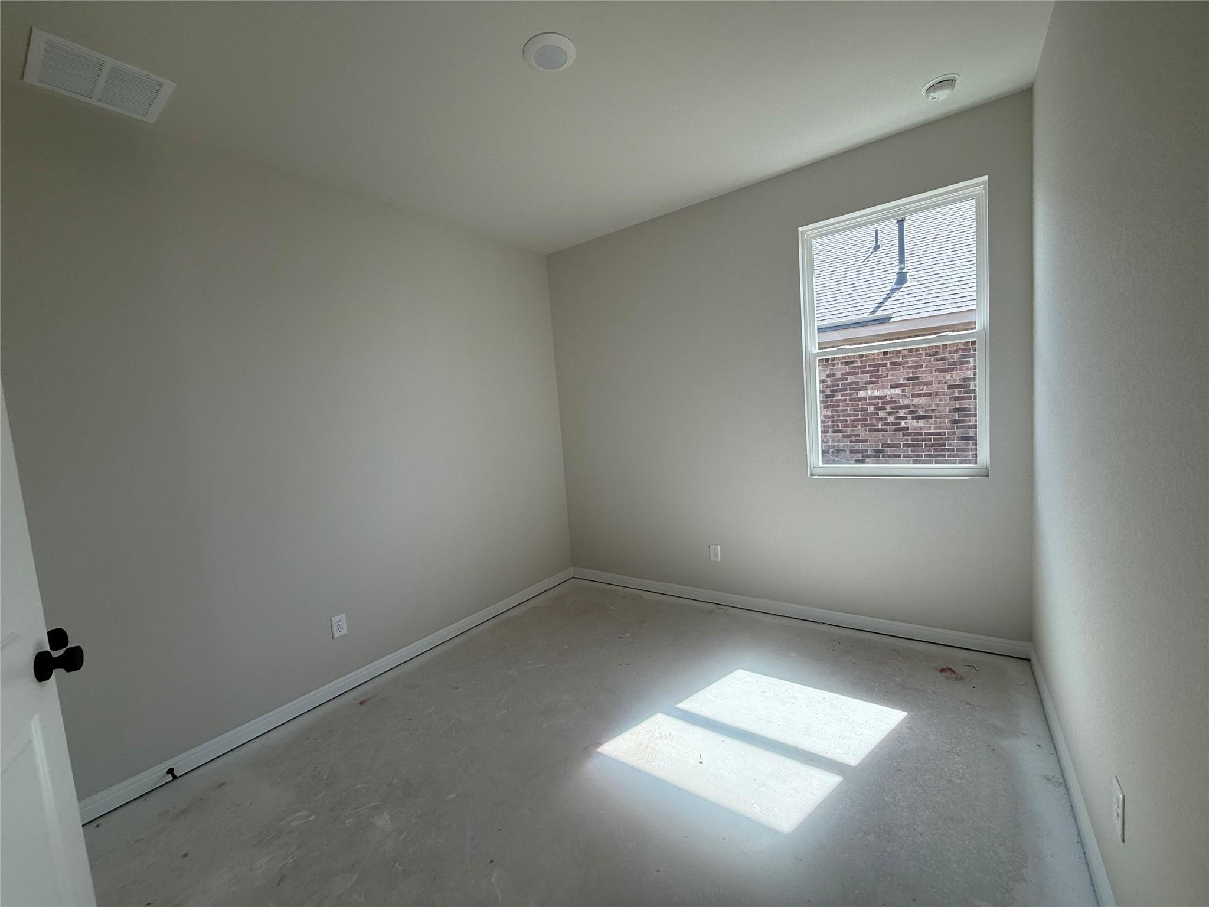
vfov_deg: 85.7
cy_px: 454
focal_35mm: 14
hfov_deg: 102.1
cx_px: 604
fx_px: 489
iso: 50
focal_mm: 2.22
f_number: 2.2
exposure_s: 1/181
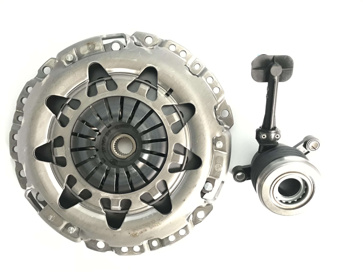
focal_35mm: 28
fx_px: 294
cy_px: 136
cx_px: 182
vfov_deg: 49.7
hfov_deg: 63.4
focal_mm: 3.99
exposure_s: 1/12
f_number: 1.8
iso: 100
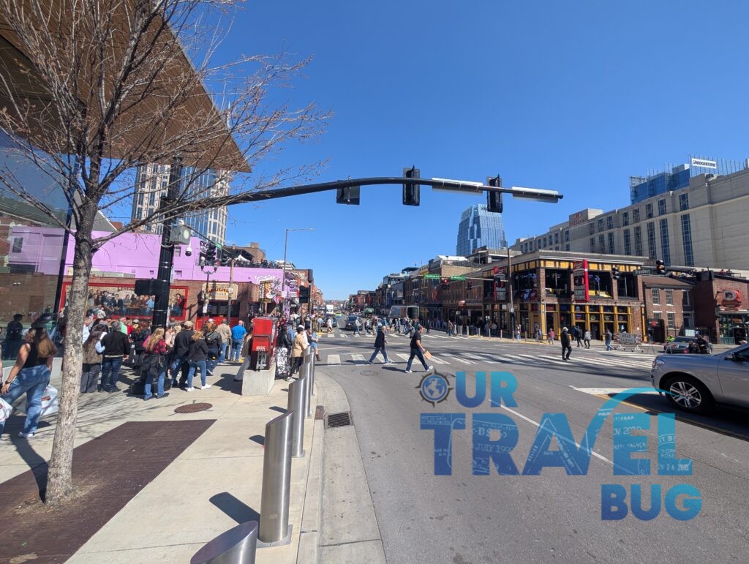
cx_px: 374
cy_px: 282
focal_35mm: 12
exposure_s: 1/2545
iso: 55
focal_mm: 2.02
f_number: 1.7
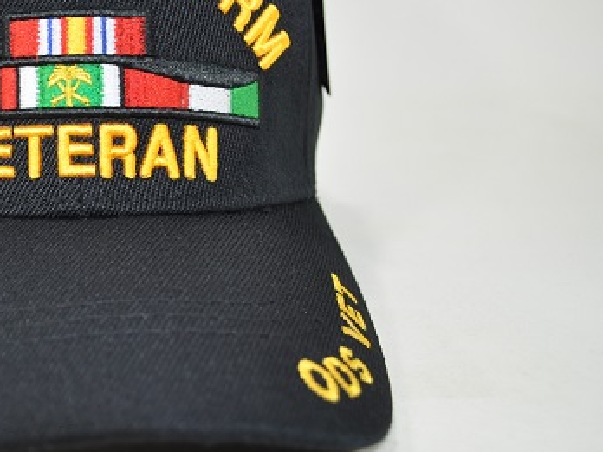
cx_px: 90
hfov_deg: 37.7
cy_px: 166
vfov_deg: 30.1
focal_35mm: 48
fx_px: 836
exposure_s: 1/200
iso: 200
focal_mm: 18
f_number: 3.5
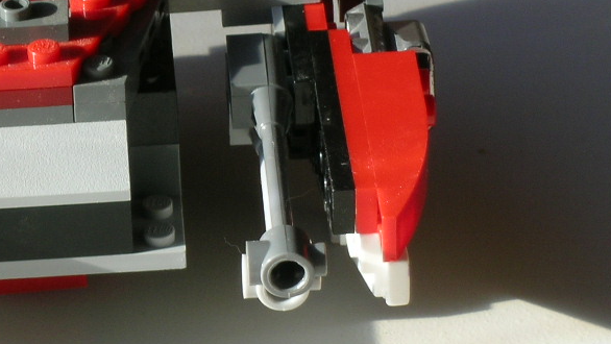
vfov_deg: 4.4
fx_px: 4473
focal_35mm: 276
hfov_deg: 7.8
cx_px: -9
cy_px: 289
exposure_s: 1/93.2
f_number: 6.5
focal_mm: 24
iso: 50
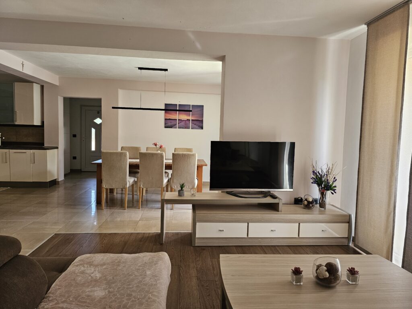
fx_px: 274
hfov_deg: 73.9
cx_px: 206
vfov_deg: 58.9
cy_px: 154
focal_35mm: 23
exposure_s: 1/100
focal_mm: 6.3
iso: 200
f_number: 1.7
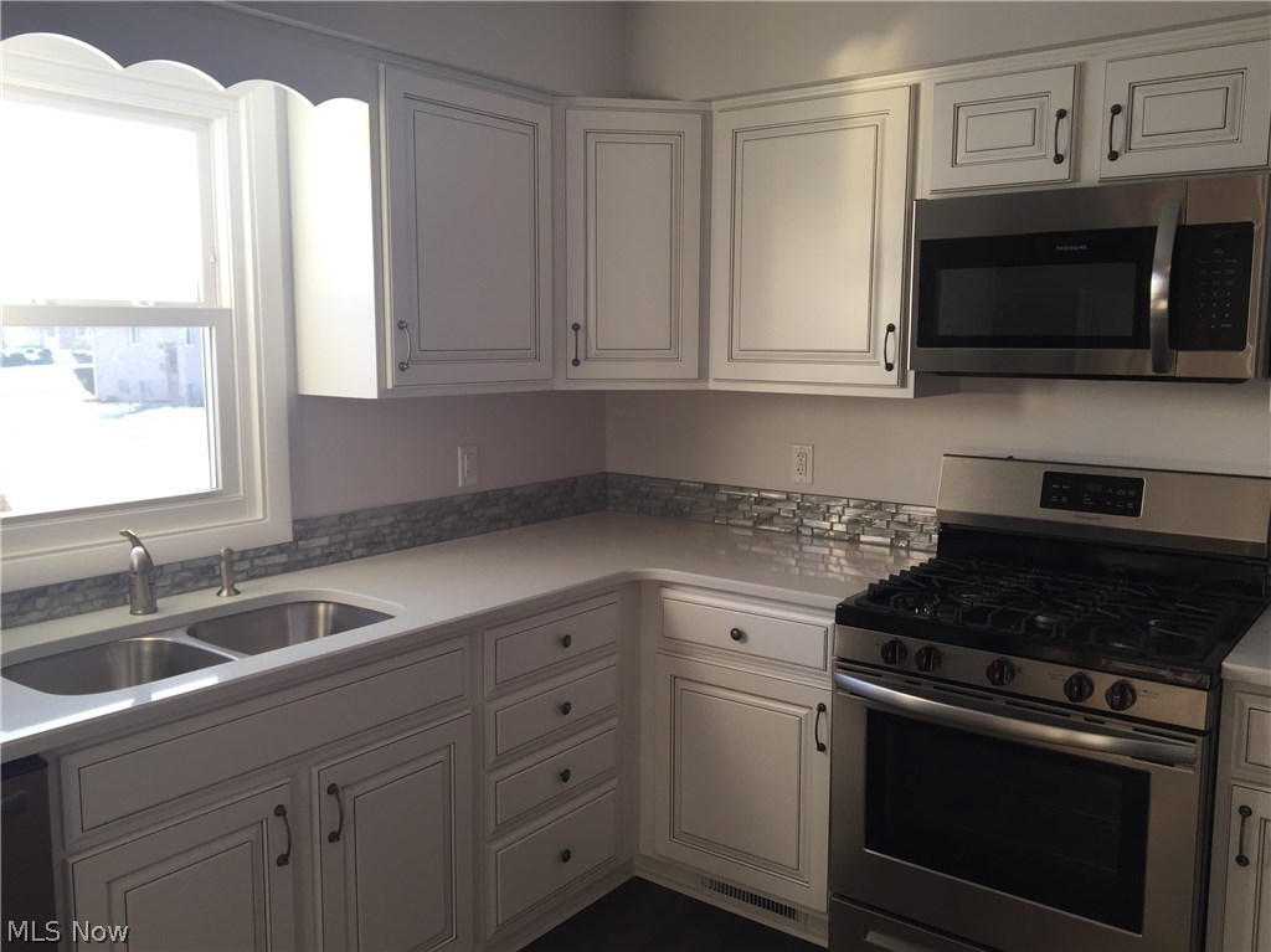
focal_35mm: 29
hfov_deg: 61.7
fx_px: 1064
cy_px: 476
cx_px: 636
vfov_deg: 48.2
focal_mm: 4.15
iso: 32
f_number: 2.2
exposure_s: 1/60
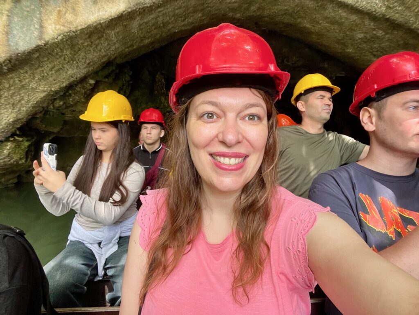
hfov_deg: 73.9
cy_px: 158
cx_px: 210
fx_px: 278
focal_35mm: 23
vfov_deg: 58.9
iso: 100
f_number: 2.2
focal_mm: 2.71
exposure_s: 1/61
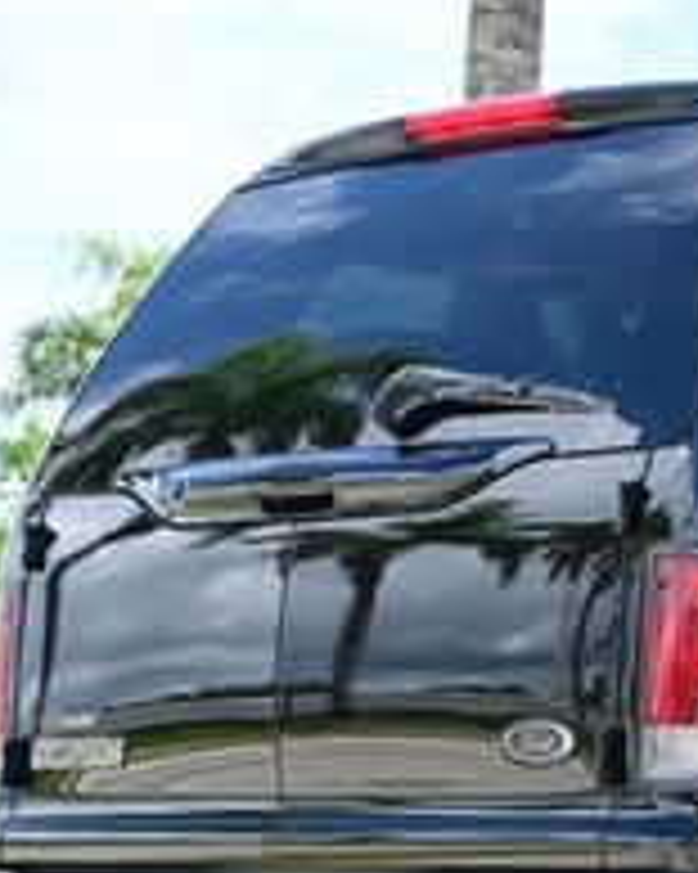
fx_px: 4924
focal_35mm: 191
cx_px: 1342
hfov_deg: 7.8
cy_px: 612
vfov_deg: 10.1
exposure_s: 1/160
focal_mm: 41
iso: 100
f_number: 6.3
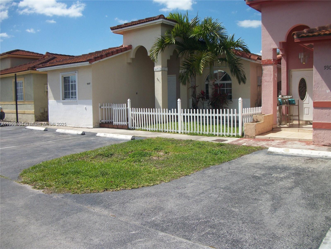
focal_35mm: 32
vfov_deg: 44.2
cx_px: 166
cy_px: 124
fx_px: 306
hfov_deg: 56.8
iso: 80
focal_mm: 5.7
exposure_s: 1/250
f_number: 8.8
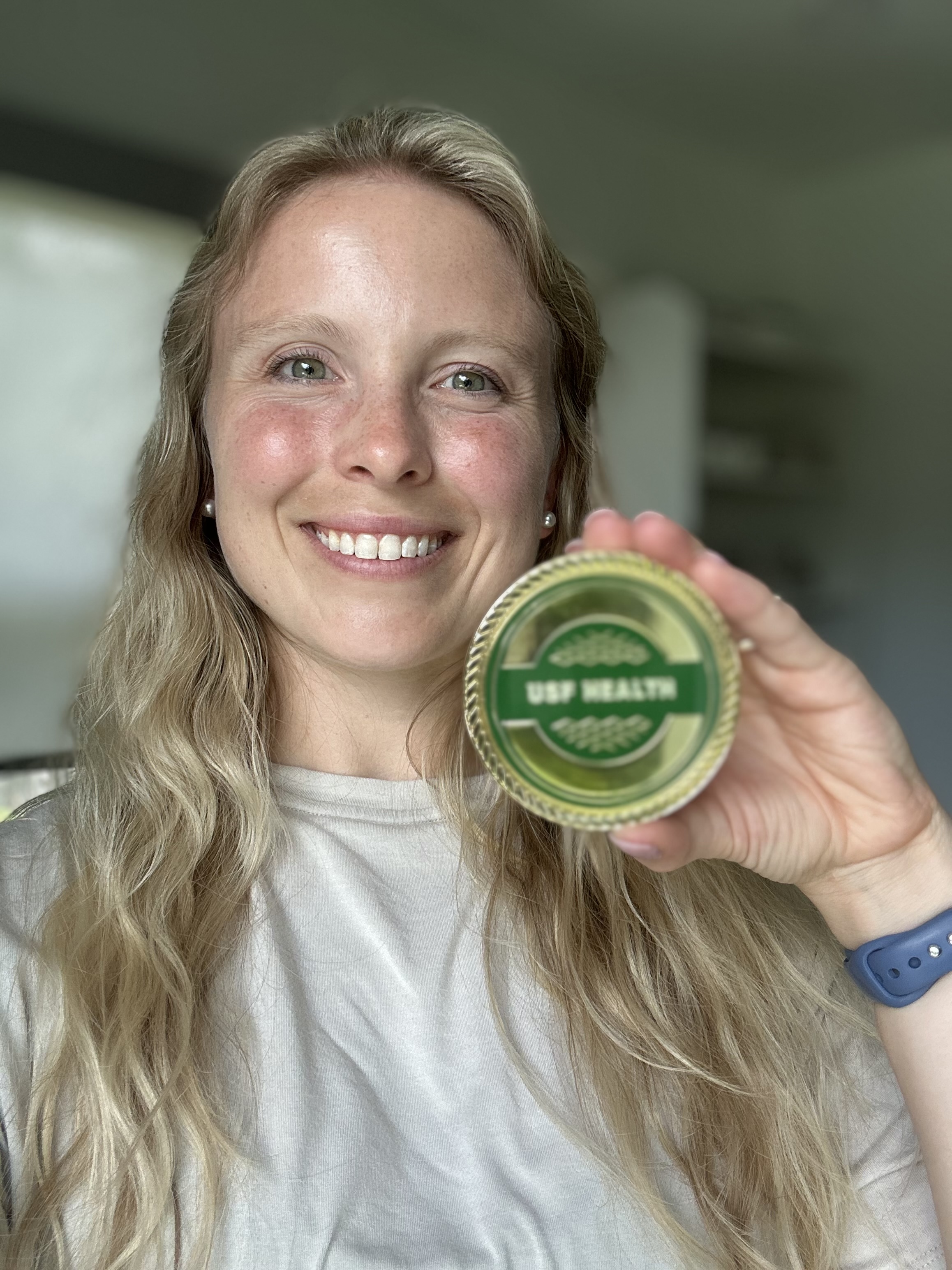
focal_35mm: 30
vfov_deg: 60.0
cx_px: 476
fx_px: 1100
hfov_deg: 46.8
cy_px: 635
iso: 40
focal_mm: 2.69
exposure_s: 1/121
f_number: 1.9
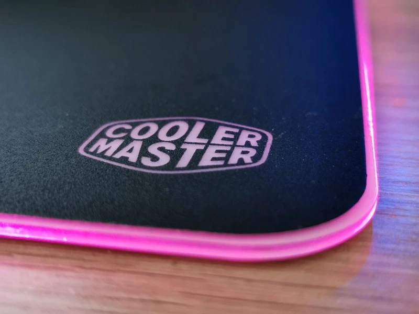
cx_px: 210
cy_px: 157
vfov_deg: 31.5
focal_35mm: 46
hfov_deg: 41.2
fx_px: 557
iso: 320
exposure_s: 1/40
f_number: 1.6
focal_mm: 5.56
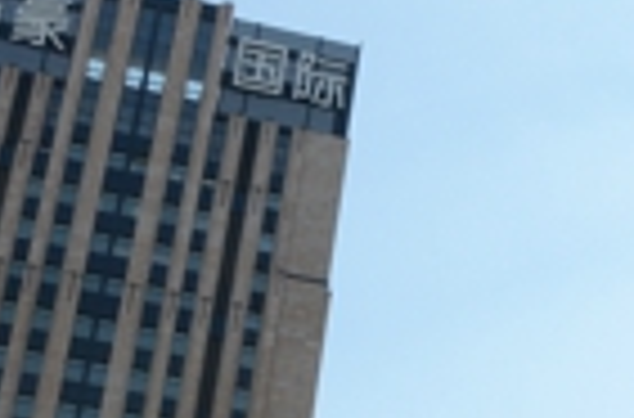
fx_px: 2019
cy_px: 600
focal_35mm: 115
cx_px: 953
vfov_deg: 11.4
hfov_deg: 16.3
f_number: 11
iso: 500
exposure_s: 1/500
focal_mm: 18
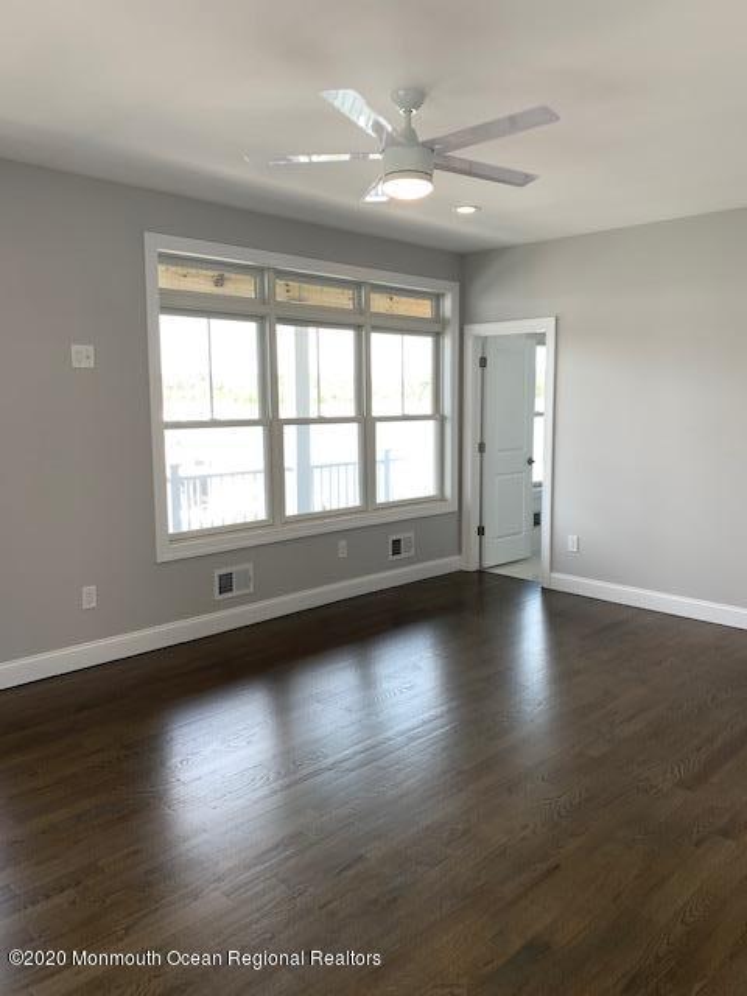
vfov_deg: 67.3
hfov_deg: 53.1
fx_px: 748
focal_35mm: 26
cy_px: 498
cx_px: 374
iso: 25
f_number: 1.8
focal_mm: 4.25
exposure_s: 1/120
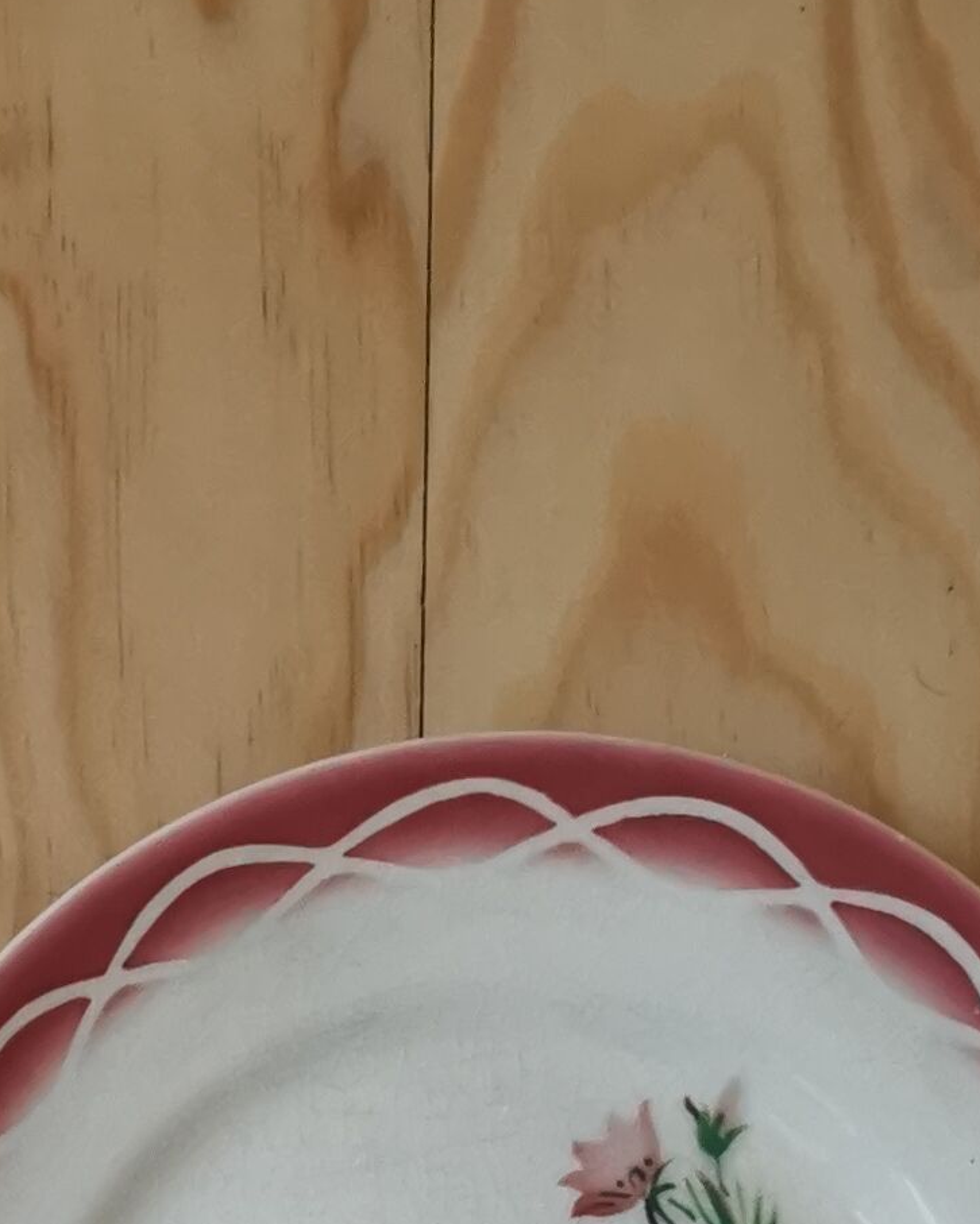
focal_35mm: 106
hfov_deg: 14.0
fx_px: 3842
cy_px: 2183
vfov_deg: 15.6
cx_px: -274
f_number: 1.8
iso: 250
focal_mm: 5.58
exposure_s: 1/50
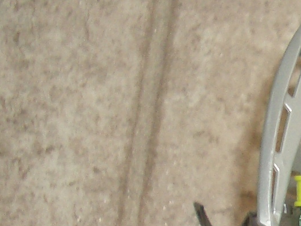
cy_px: 269
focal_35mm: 154
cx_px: 530
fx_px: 1339
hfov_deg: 11.9
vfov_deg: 9.5
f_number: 2.6
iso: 100
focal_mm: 5.8
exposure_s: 1/60
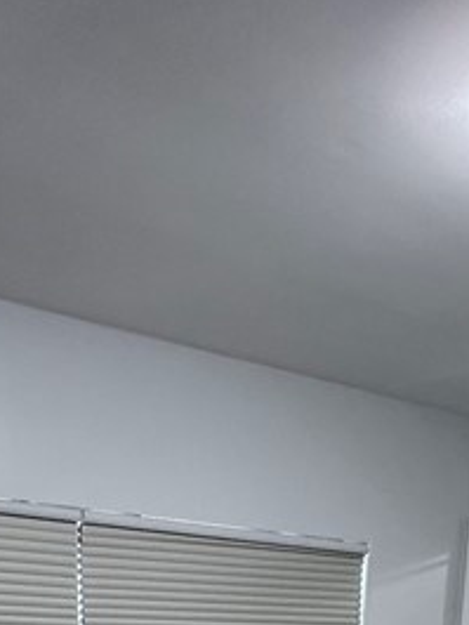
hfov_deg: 27.1
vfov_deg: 27.1
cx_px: 231
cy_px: 892
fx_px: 975
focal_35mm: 54
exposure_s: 1/60
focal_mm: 2.22
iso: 200
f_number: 2.2
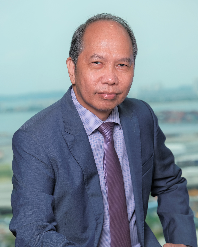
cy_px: 143
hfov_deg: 12.6
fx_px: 894
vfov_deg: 15.8
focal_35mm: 122
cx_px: 99
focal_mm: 72.1
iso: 80
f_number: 4.5
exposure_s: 1/125
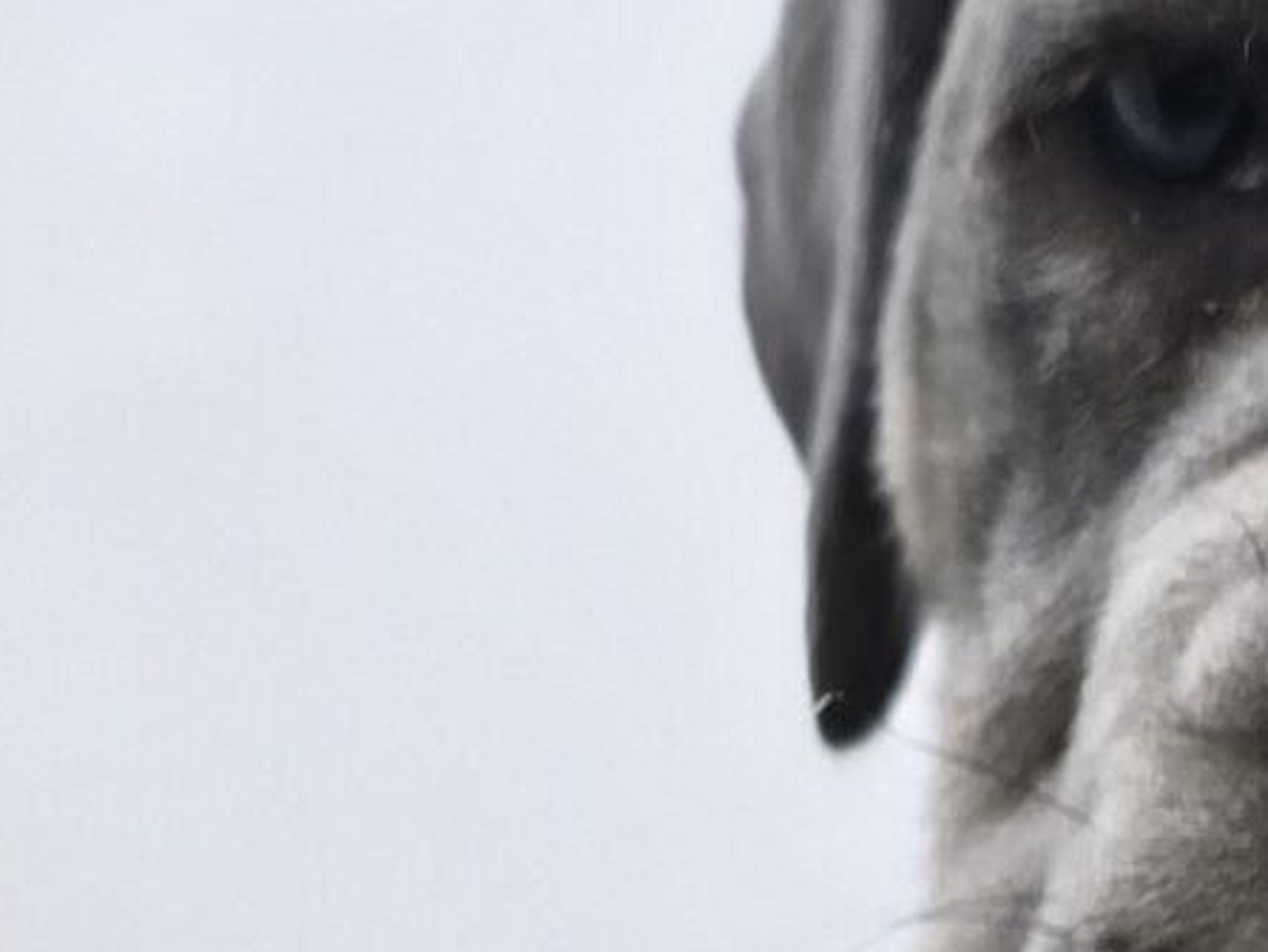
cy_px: 1611
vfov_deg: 10.7
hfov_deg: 14.4
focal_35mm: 132
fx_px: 4838
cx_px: 1618
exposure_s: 1/120
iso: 64
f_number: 1.7
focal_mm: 6.3
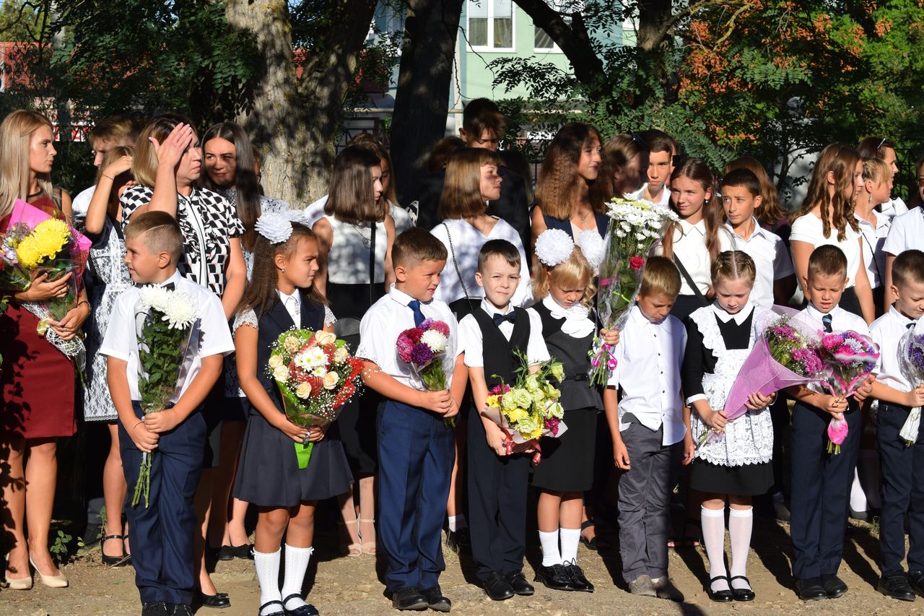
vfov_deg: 16.5
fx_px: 2117
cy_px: 308
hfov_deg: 24.6
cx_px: 462
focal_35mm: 82
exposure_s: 1/400
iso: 200
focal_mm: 55
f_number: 10
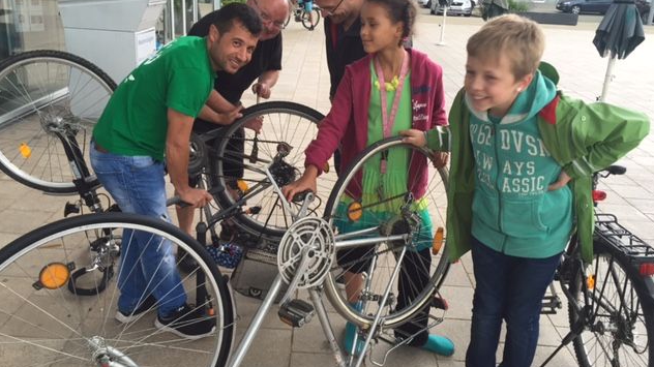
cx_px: 329
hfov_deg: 61.0
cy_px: 157
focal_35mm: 32
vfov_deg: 36.6
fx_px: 555
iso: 32
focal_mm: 4.15
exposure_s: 1/33
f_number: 2.2
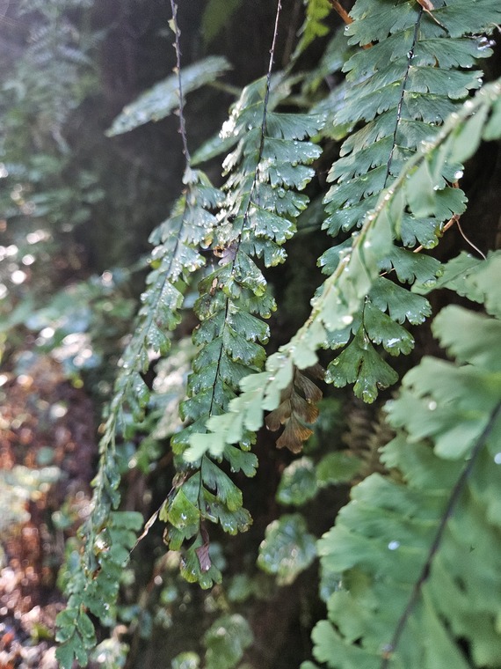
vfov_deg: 73.9
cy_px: 334
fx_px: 444
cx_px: 250
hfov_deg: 58.9
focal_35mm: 23
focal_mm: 5.4
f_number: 1.8
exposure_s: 1/60
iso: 800
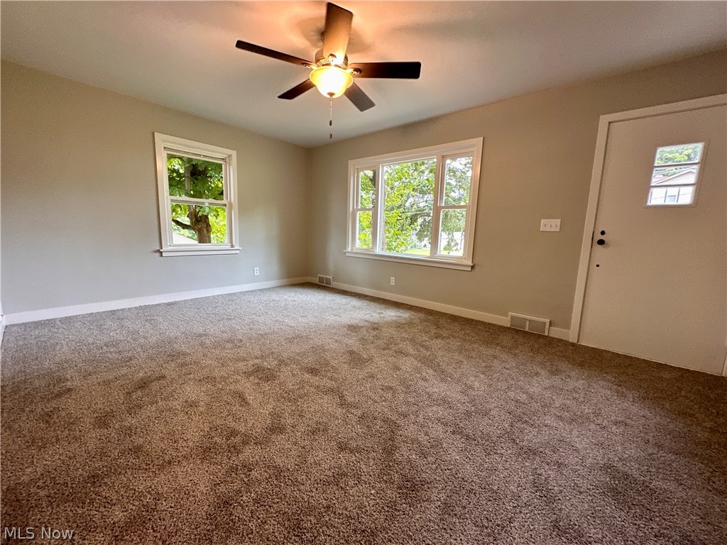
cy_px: 272
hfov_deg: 102.1
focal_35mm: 14
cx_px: 364
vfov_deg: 85.7
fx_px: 294
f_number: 2.2
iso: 200
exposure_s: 1/60
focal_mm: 2.22
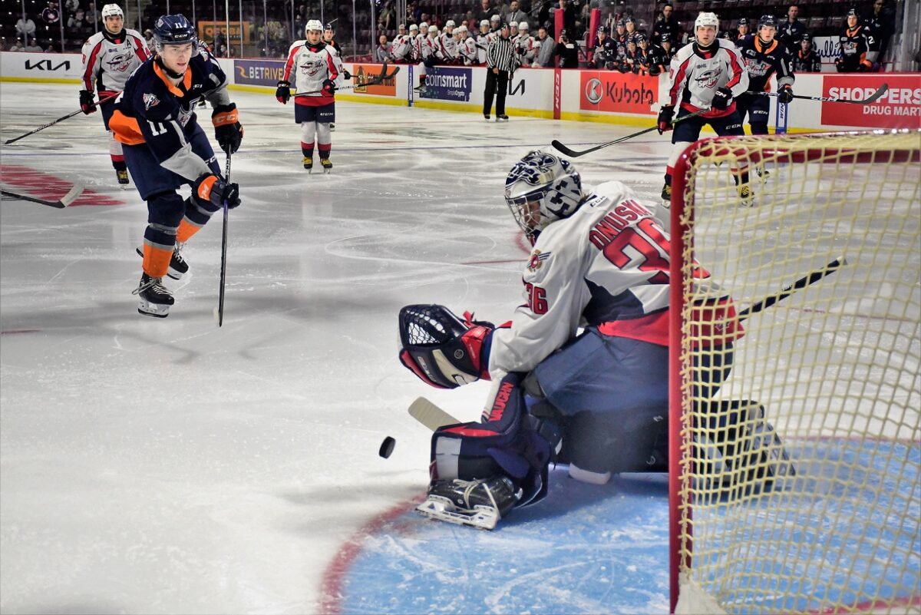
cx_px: 460
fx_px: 1612
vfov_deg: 21.6
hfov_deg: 31.9
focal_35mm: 63
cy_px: 308
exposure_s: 1/1000
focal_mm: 42
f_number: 4.5
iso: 4000
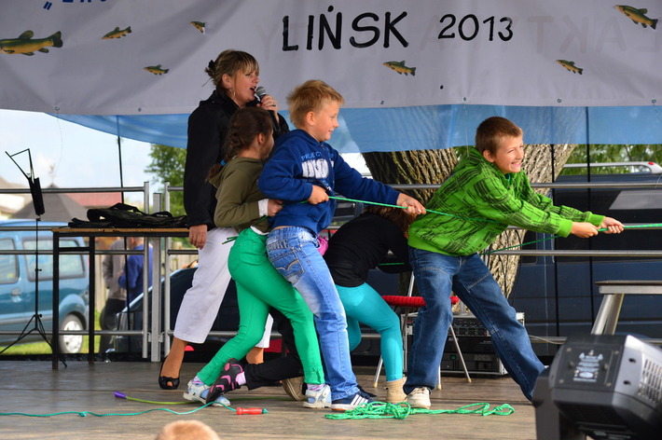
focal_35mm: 105
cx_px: 331
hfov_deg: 19.5
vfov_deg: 13.0
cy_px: 220
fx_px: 1929
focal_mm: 70
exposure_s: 1/320
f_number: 5
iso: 400
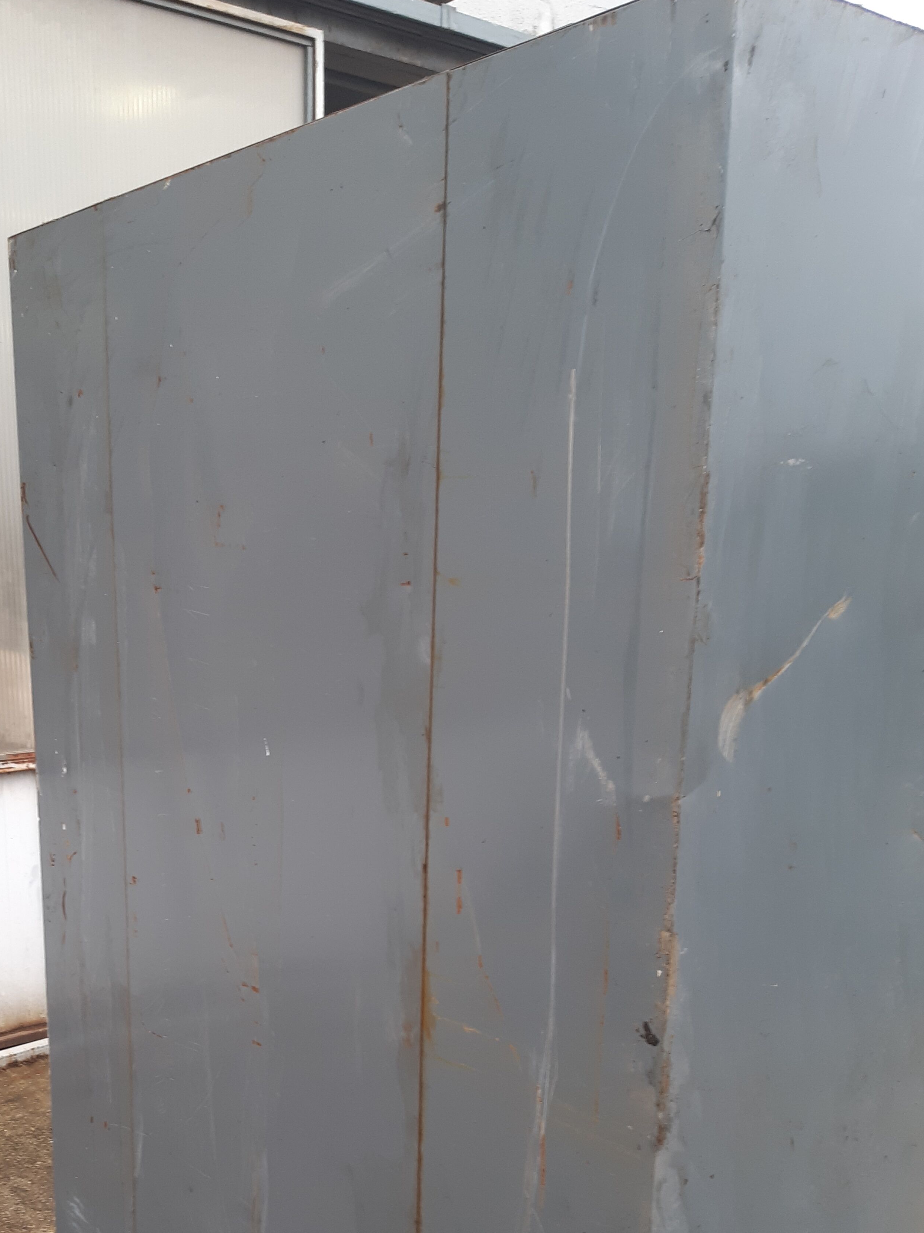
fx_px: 1281
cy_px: 843
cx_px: 304
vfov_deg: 50.2
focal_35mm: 36
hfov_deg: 39.2
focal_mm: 3.92
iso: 64
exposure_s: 1/50
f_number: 1.7
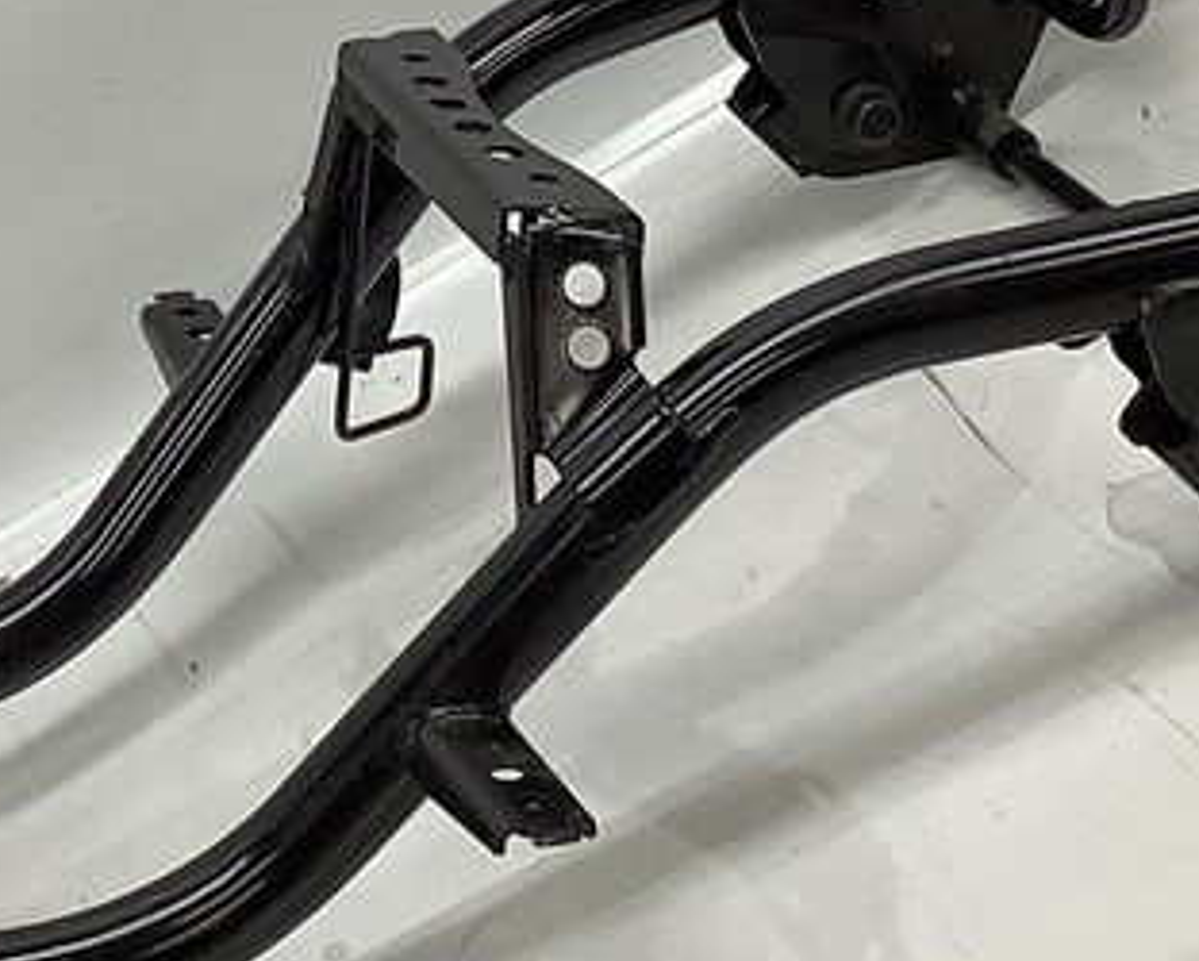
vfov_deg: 12.2
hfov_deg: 15.4
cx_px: 184
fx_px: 4403
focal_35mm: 124
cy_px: -173
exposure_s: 1/120
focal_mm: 3.3
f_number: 2.4
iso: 40
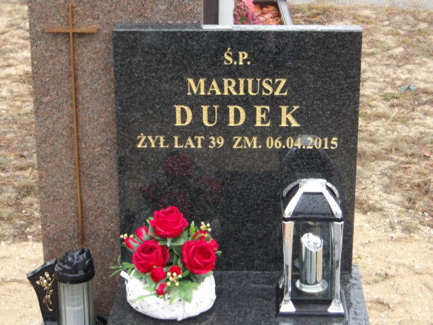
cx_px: 216
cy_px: 162
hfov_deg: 22.5
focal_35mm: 87
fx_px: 1088
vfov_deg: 17.0
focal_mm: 15.6
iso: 800
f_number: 5.6
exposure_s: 1/60
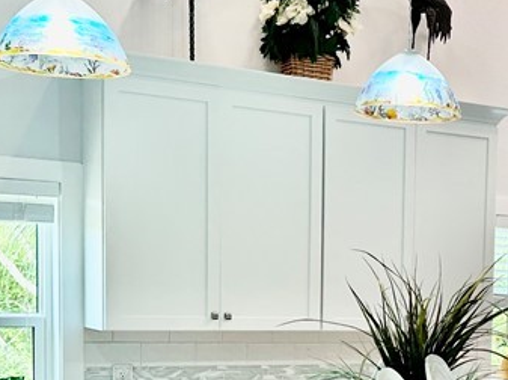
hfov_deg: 25.8
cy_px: 371
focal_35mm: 73
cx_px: 464
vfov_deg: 19.6
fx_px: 1070
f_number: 1.78
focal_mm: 6.86
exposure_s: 1/120
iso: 80
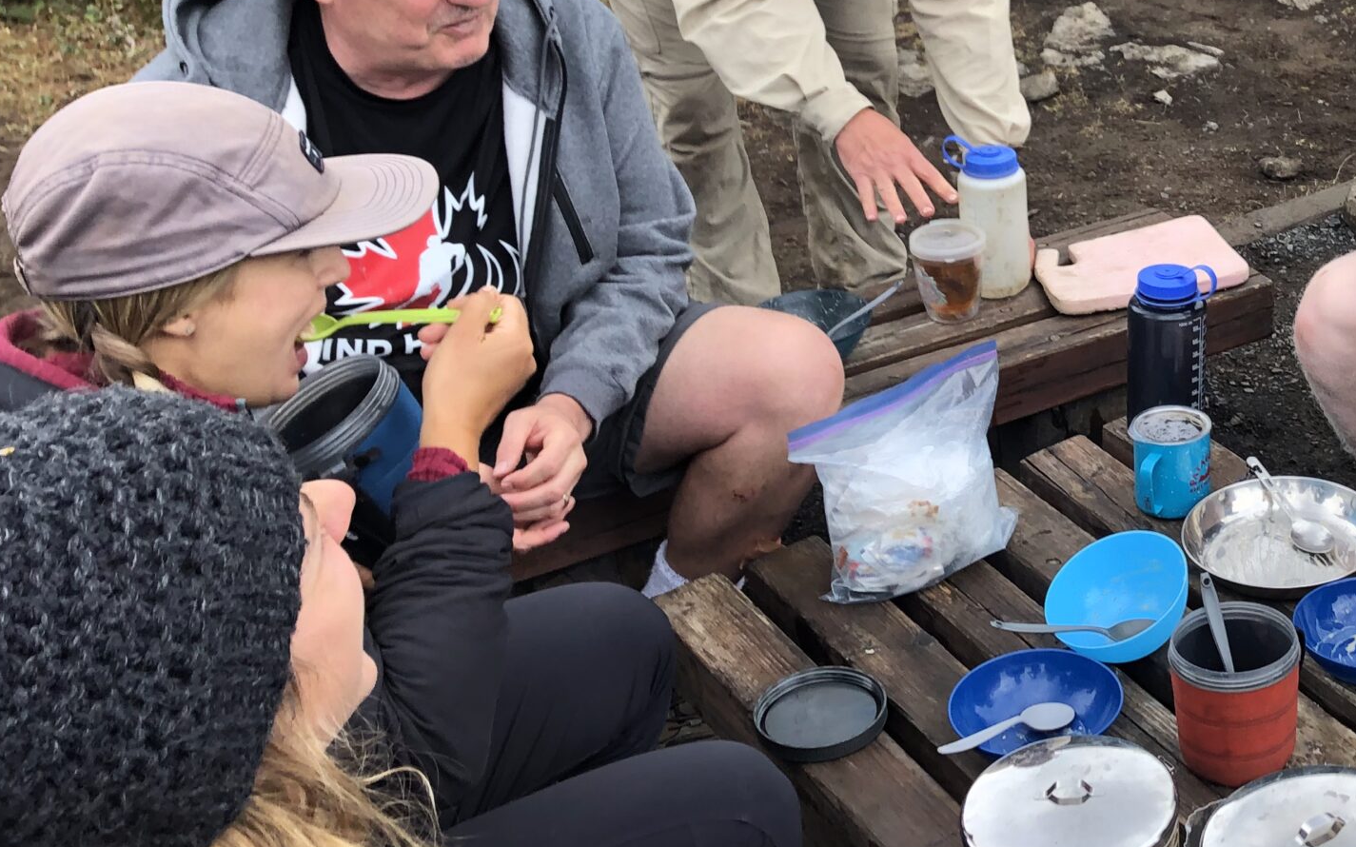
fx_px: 2217
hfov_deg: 32.1
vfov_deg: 21.4
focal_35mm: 60
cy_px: 208
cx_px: 1255
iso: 32
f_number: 1.8
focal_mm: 3.99
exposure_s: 1/120
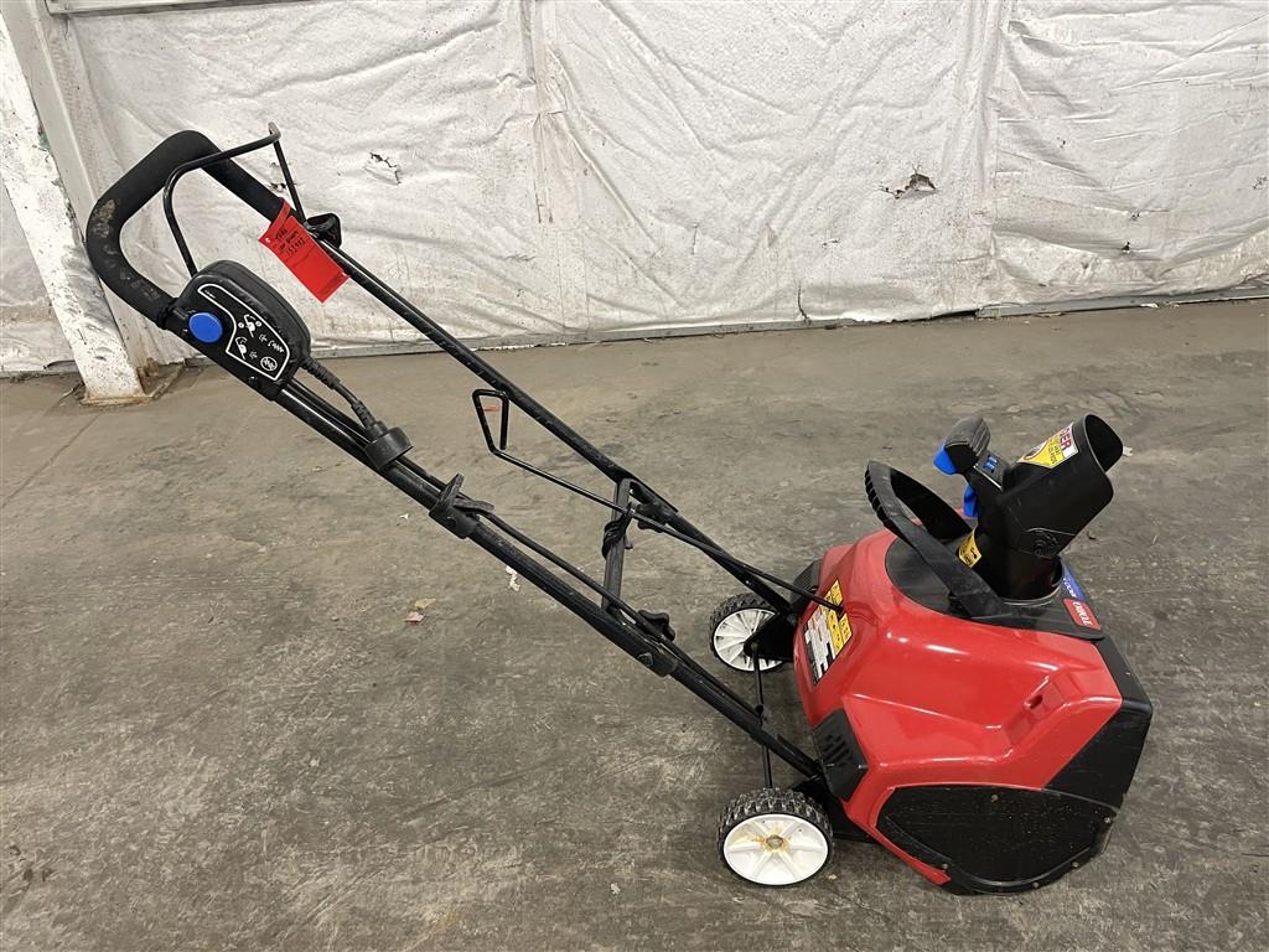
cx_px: 634
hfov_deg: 67.3
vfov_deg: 53.1
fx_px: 953
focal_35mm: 26
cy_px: 476
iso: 100
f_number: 1.6
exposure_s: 1/60
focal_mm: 4.2
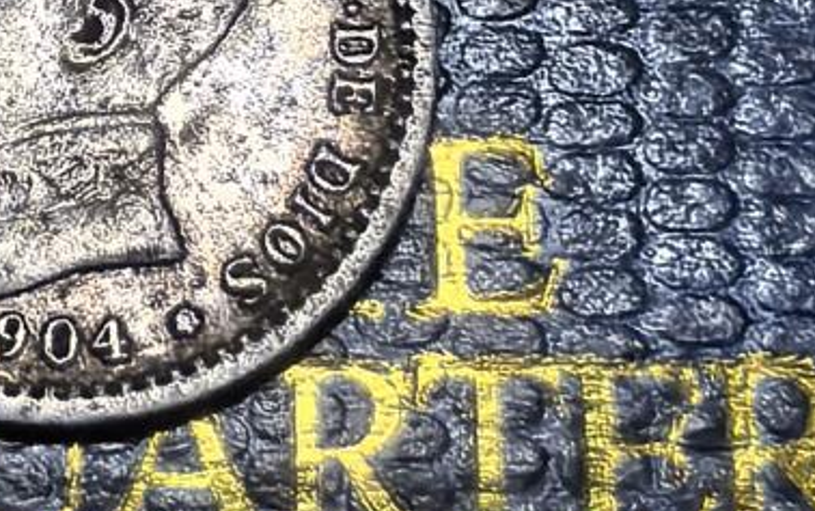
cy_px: -71
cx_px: -24
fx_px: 2690
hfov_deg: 16.8
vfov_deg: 10.7
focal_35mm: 121
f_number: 2.2
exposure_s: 1/33.3
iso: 160
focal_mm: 1.68
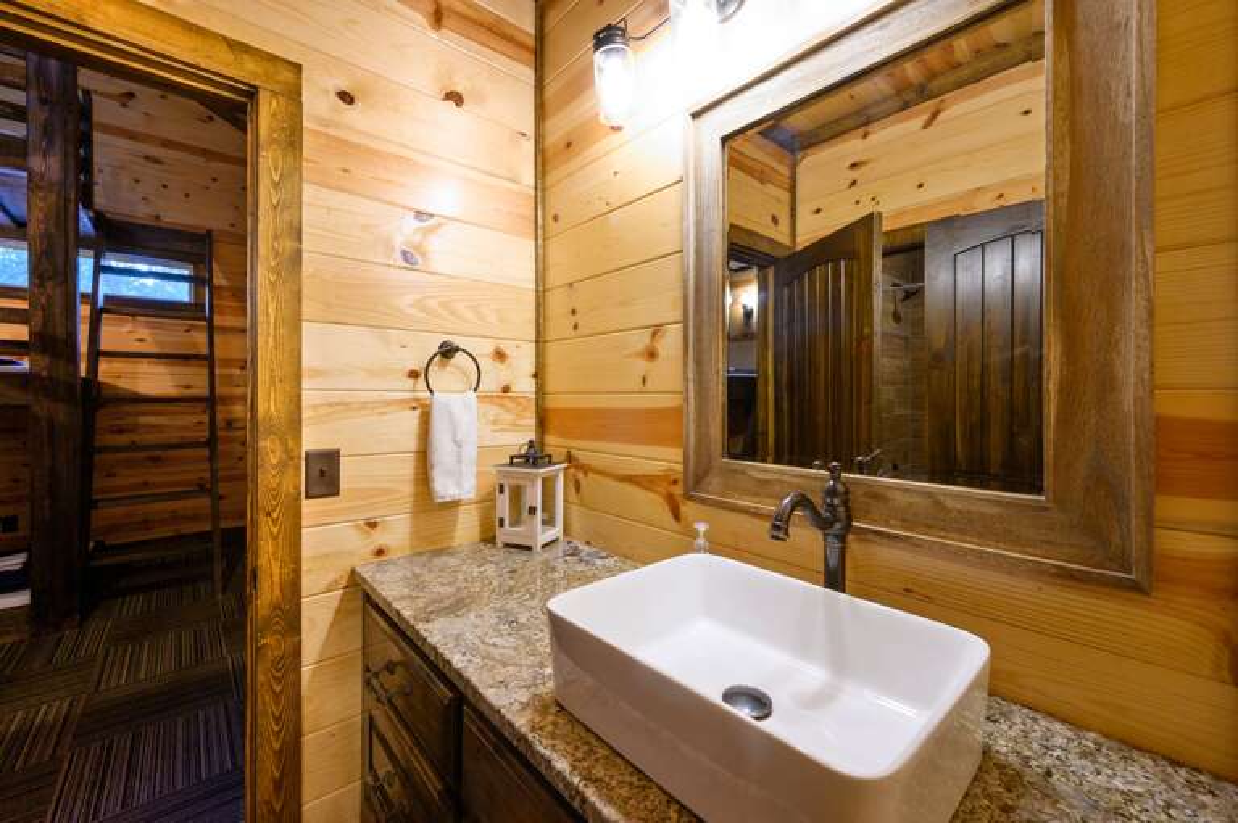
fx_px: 481
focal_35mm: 14
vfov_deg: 81.1
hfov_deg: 104.3
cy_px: 412
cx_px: 619
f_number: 10
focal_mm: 14
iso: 250
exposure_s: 1/2
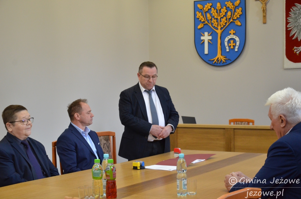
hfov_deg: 29.9
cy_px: 100
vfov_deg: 20.1
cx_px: 150
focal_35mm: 68
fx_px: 563
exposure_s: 1/160
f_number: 5.6
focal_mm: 45
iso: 2000
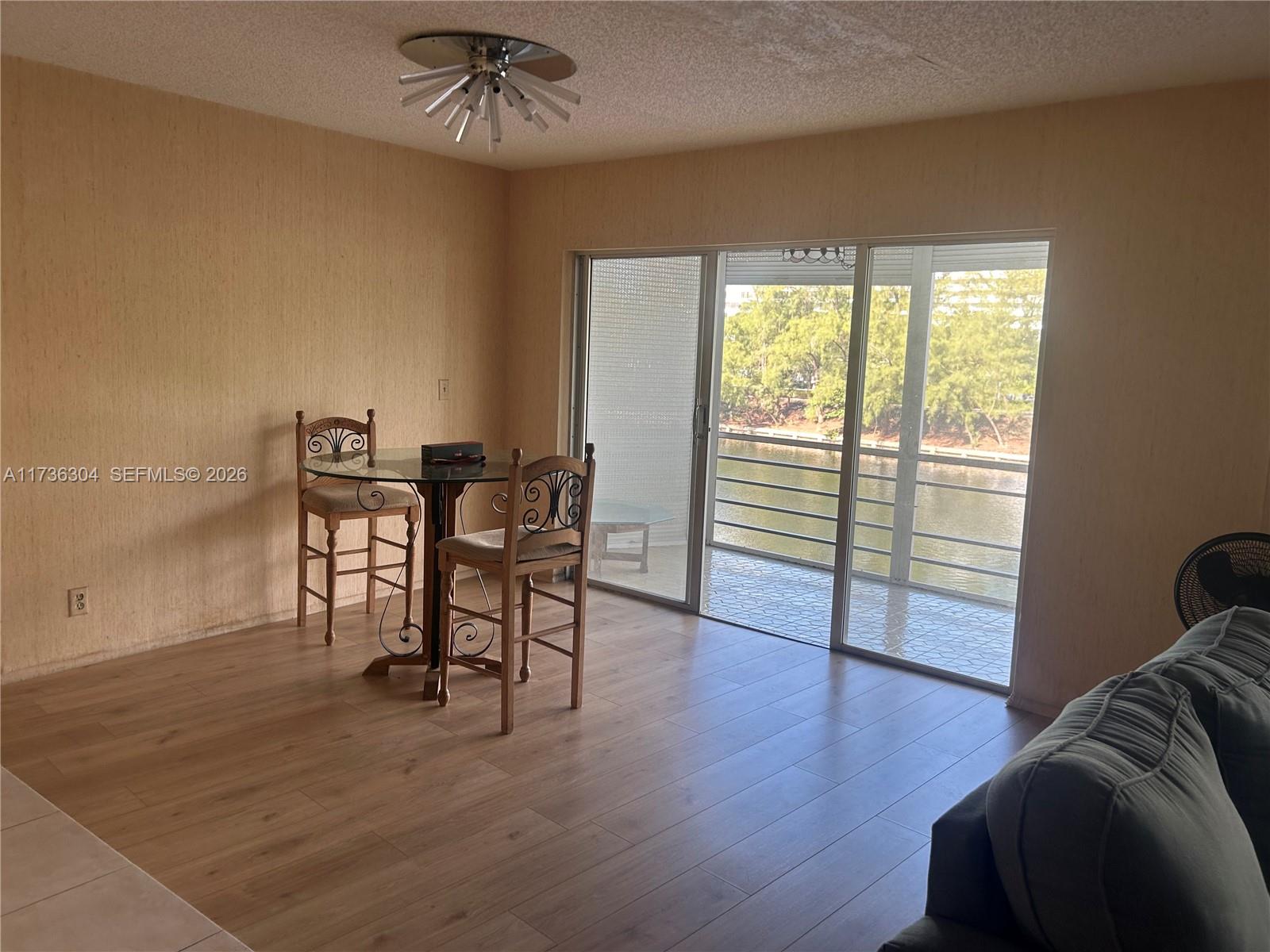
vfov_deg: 53.1
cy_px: 476
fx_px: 954
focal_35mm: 26
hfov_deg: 67.3
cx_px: 635
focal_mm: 5.7
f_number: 1.5
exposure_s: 1/141
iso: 32
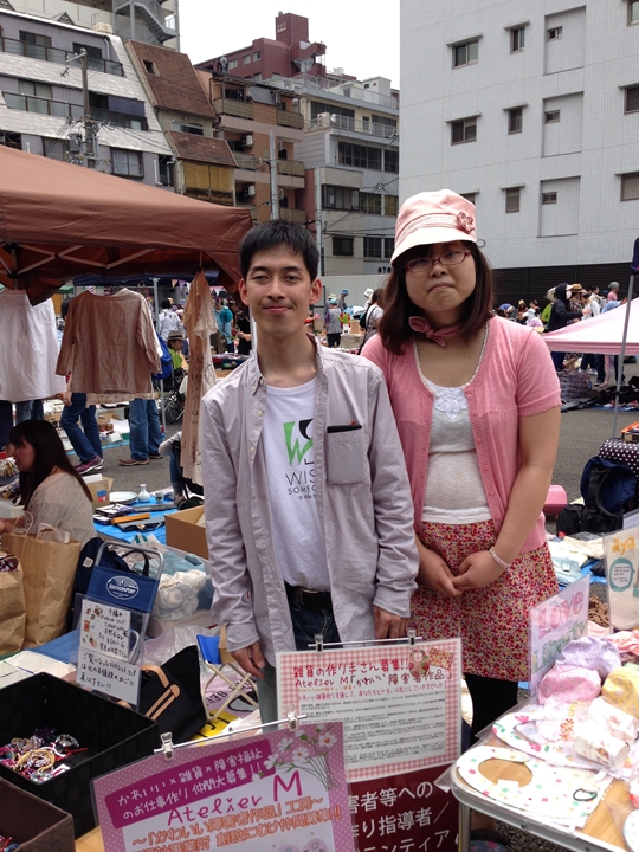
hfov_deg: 42.9
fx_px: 812
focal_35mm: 33
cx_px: 320
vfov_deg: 55.4
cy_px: 426
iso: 50
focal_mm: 4.12
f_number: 2.4
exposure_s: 1/847
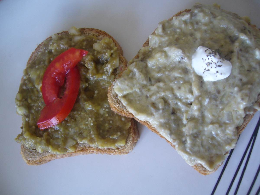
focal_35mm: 35
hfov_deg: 52.6
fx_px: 263
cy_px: 98
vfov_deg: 40.7
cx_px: 130
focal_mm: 5.8
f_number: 2.8
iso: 80
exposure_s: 1/25
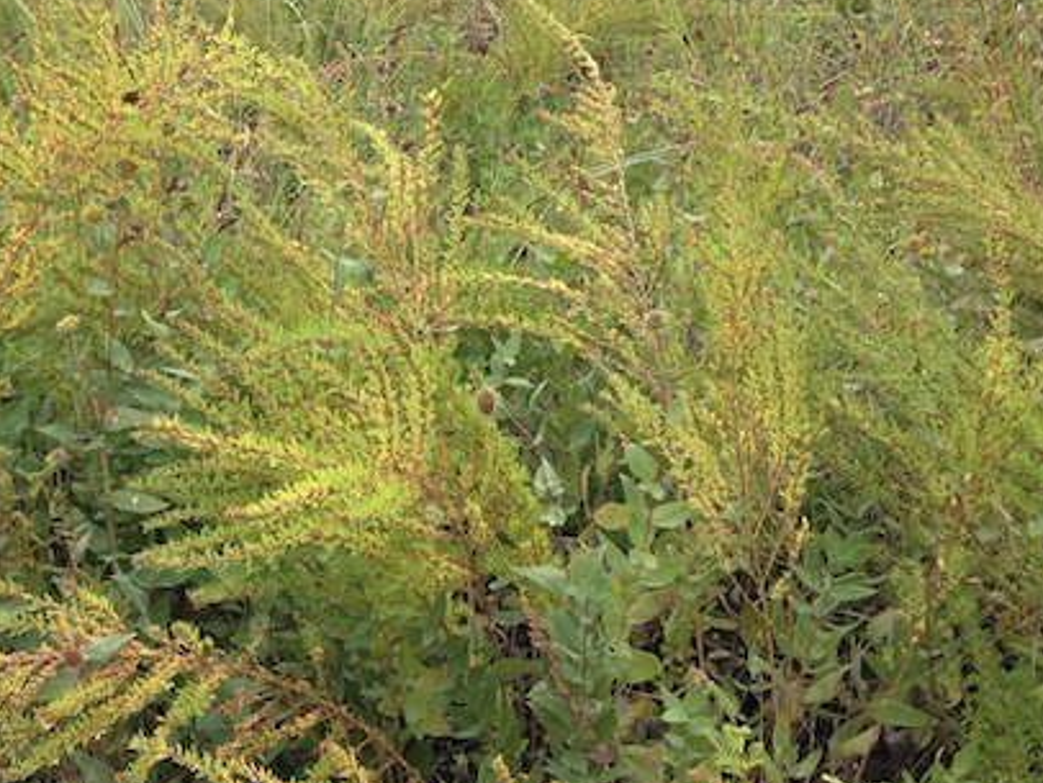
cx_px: 241
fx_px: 1960
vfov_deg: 22.1
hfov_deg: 29.3
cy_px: 72
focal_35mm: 65
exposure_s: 1/270
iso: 50
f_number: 2.4
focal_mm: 4.12
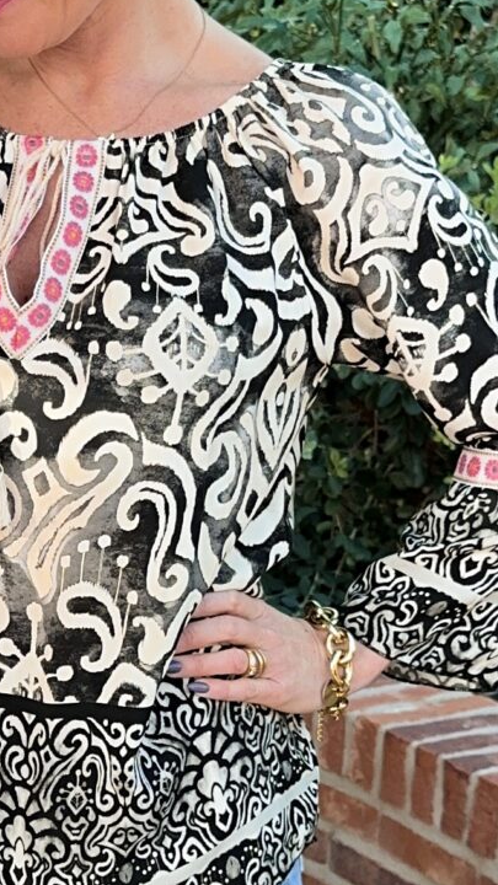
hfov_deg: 12.8
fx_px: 2183
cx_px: -12
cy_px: 672
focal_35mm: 93
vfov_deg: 22.7
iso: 80
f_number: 1.8
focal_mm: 6.86
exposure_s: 1/190
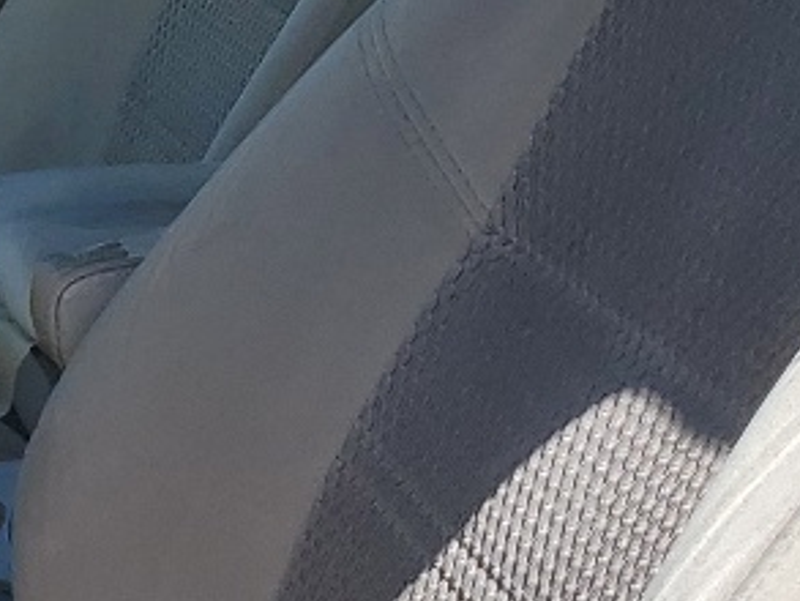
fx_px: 3283
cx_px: -606
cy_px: 235
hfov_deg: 12.7
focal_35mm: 142
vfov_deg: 10.4
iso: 50
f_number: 1.5
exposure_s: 1/1429
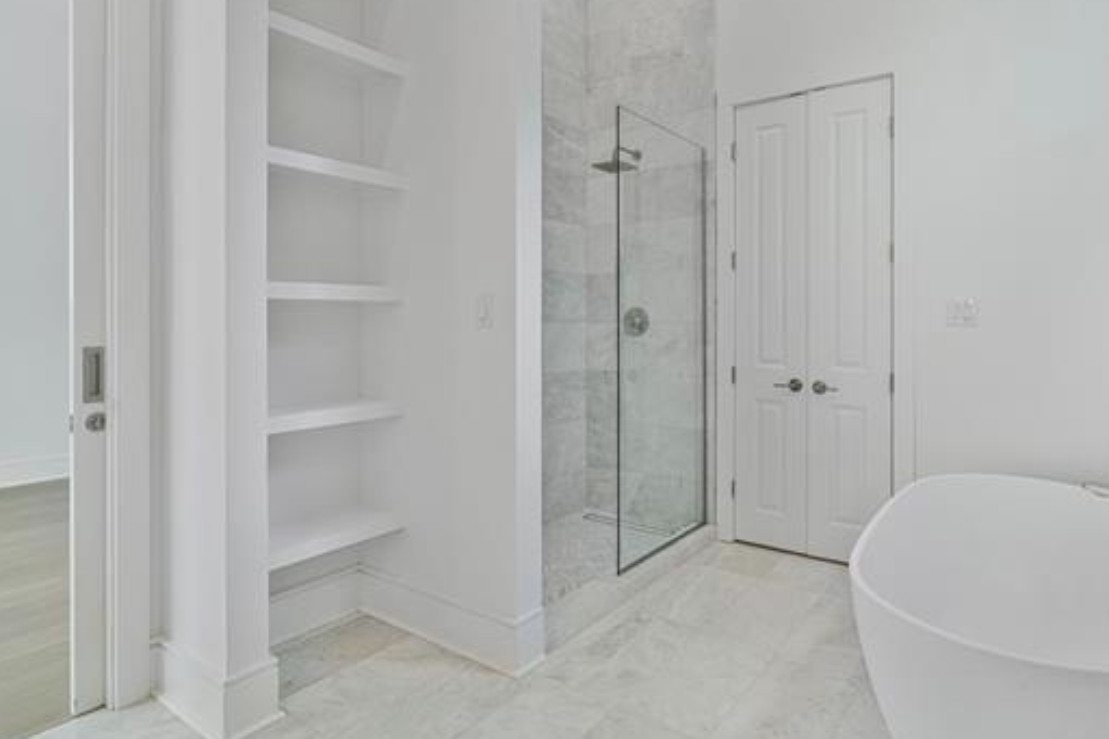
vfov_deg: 61.8
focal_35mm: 20
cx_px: 617
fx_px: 616
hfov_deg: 83.7
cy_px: 342
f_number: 8
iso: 200
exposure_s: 1/13
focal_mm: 16
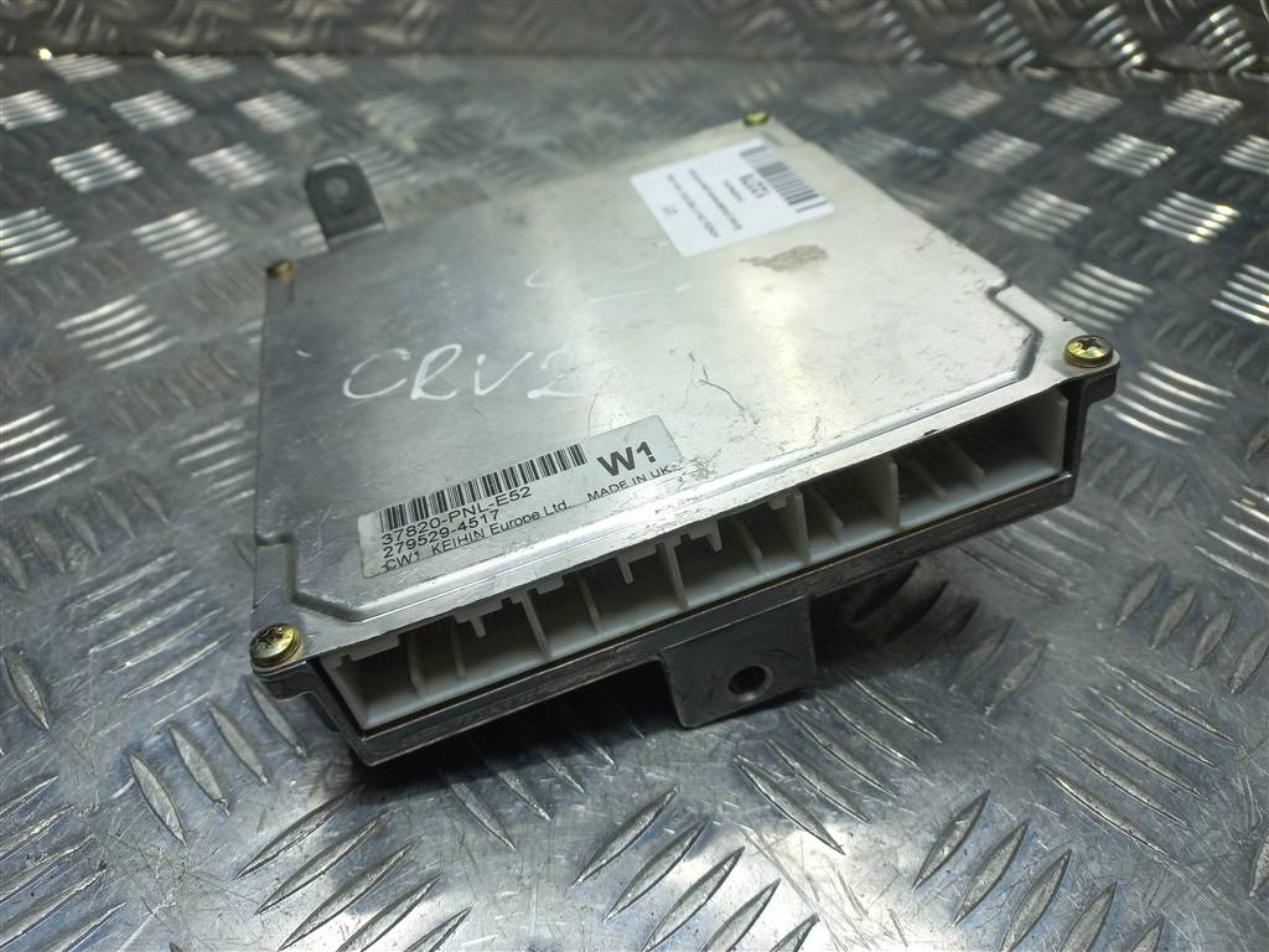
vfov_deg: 54.9
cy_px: 476
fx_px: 916
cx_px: 634
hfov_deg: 69.4
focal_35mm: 25
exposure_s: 1/100
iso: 40
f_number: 1.8
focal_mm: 4.6
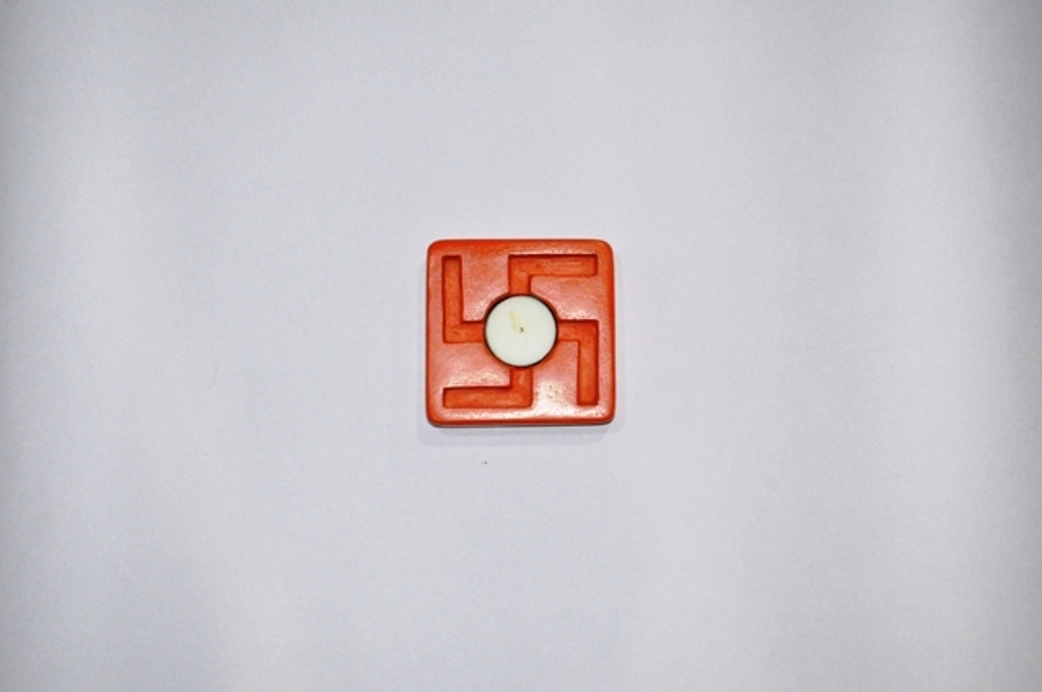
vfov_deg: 16.5
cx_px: 521
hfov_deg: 24.6
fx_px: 2385
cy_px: 346
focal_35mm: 82
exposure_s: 1/100
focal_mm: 55
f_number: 7.1
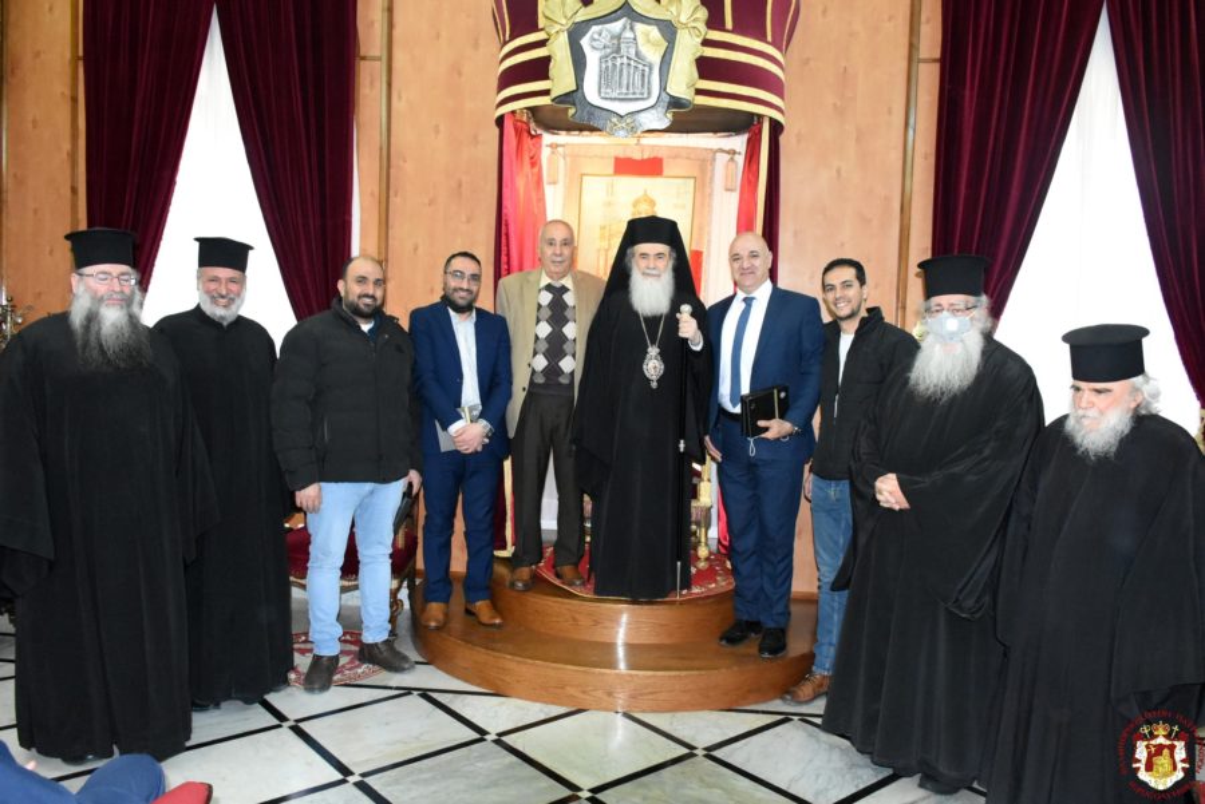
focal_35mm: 27
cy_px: 402
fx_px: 904
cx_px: 602
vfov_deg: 48.0
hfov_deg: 67.4
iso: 5000
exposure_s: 1/125
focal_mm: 18
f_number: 5
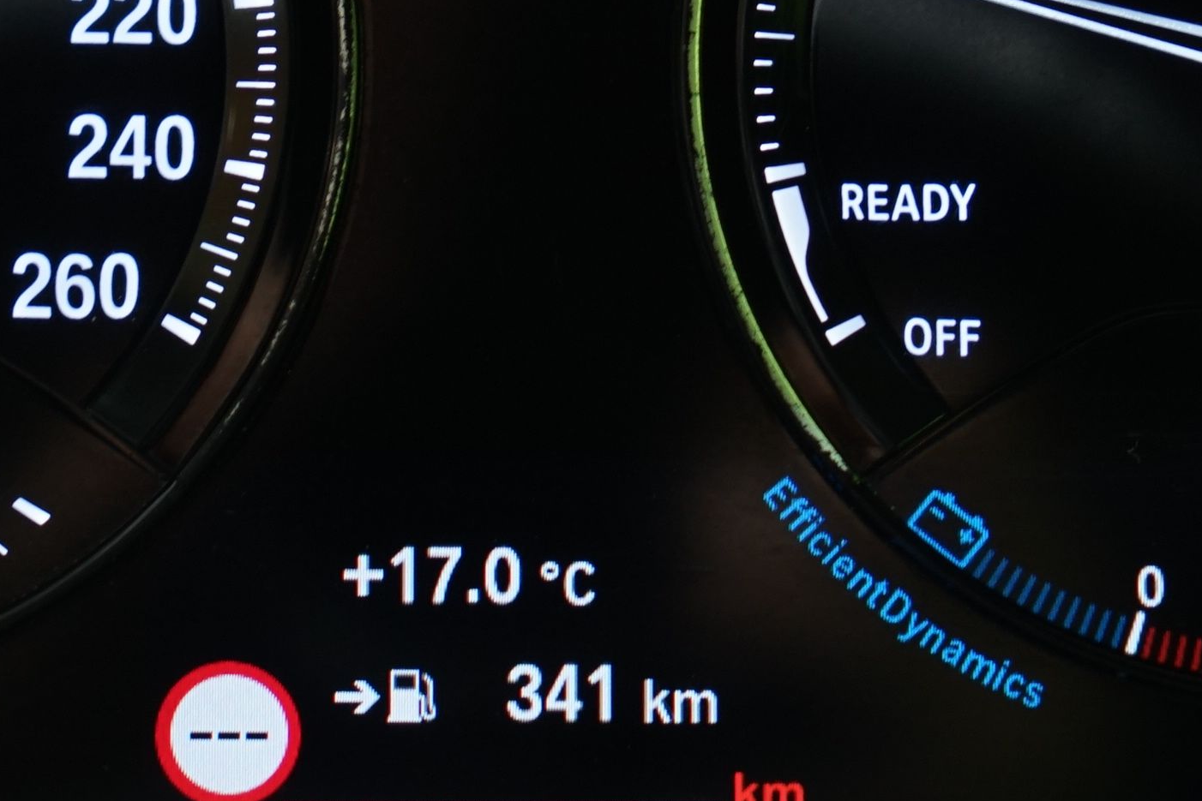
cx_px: 488
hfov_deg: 14.0
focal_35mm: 146
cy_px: -16
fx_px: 4875
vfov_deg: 9.3
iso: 800
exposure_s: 1/20
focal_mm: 52
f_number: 4.5
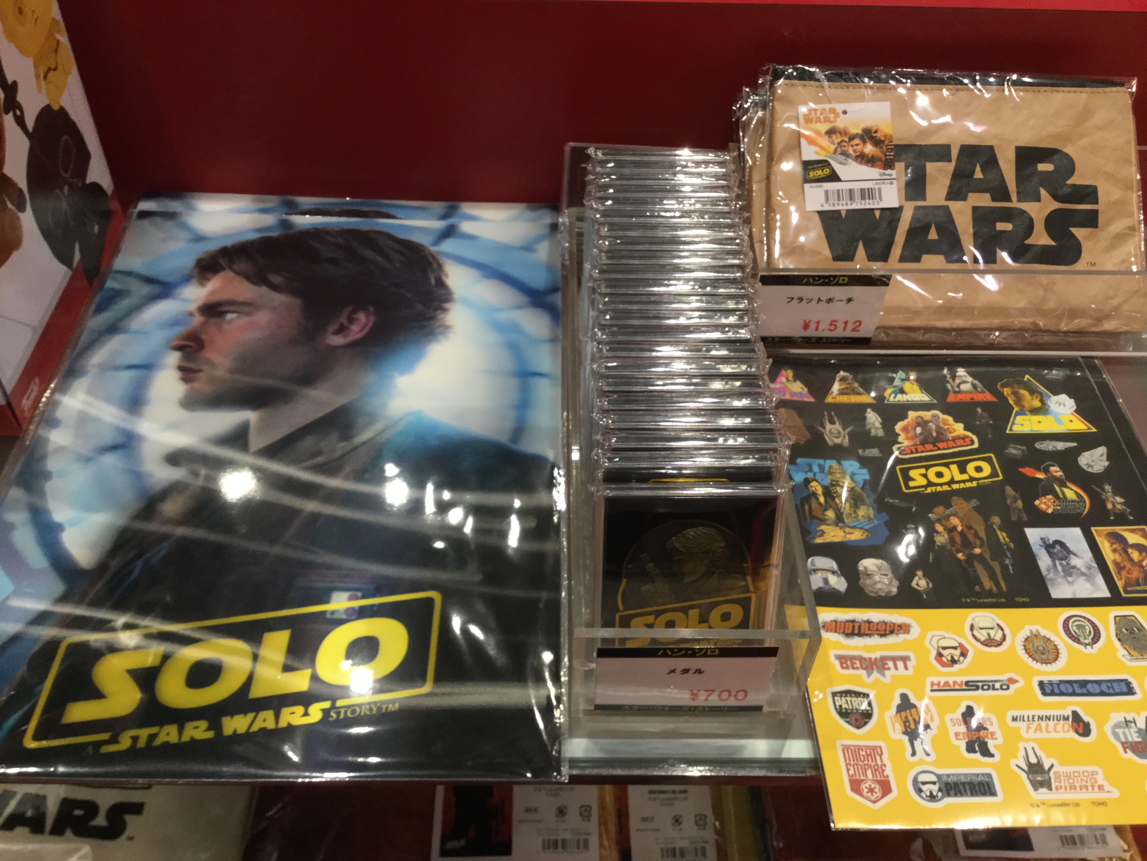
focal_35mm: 31
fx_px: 1027
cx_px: 574
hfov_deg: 58.4
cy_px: 430
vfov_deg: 45.4
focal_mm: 3.3
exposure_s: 1/30
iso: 64
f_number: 2.4
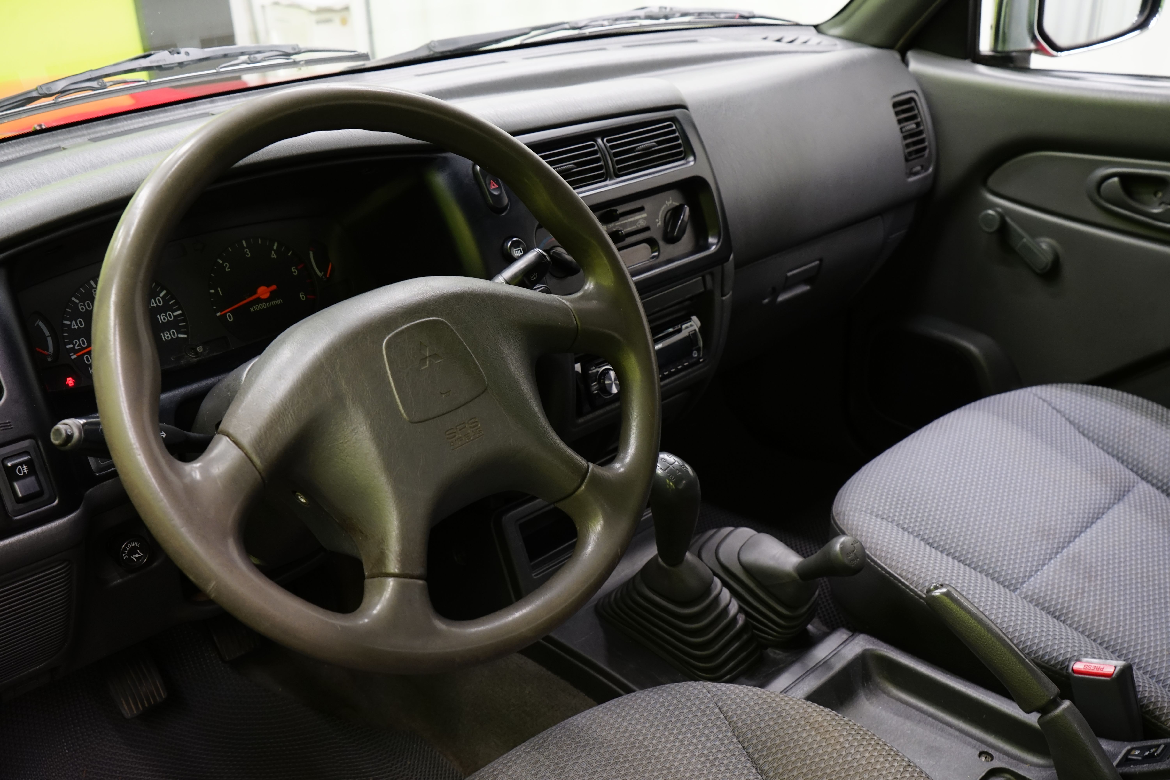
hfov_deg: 55.8
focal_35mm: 34
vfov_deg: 38.9
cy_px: 390
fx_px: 1105
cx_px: 585
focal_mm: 34
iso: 800
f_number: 8
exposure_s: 1/8
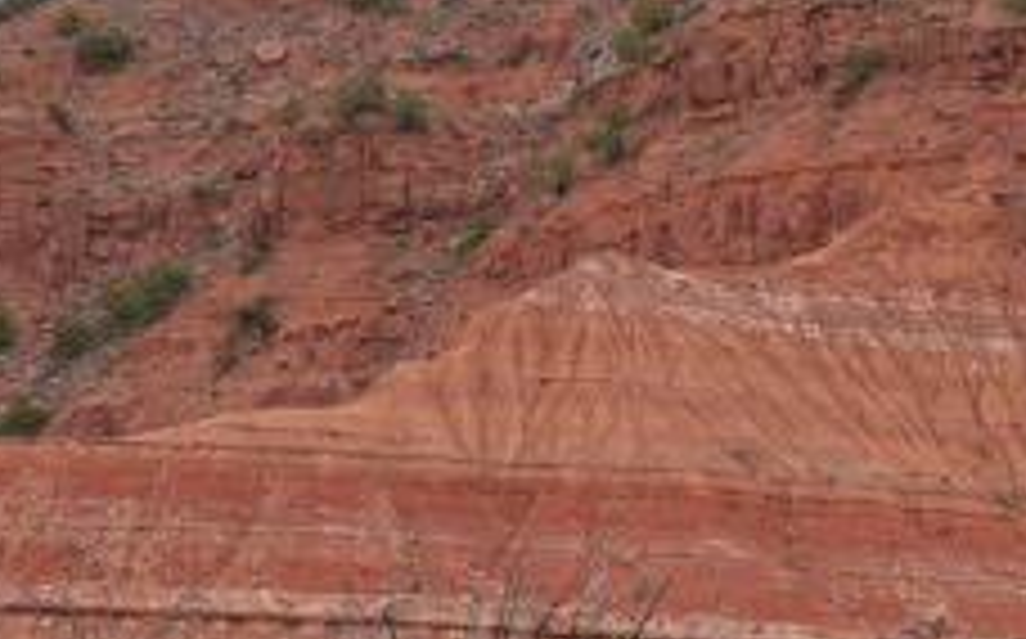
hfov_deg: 9.5
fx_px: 6173
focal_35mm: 221
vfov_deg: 5.9
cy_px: 515
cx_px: 637
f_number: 7.1
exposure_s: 1/320
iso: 200
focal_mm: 60
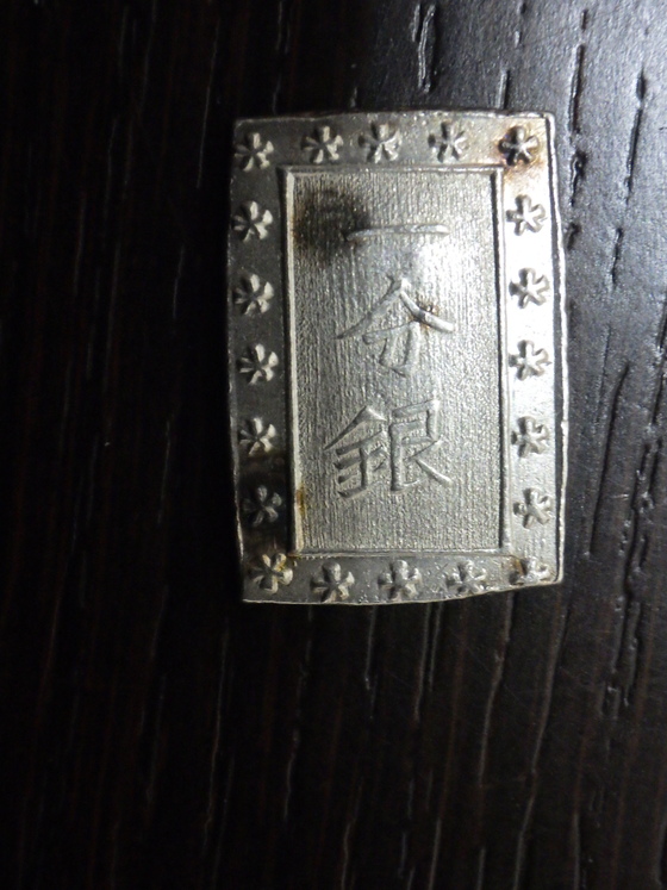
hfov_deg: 19.1
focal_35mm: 77
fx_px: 1979
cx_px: 334
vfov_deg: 25.3
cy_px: 445
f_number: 4.8
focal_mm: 13.7
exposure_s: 1/60
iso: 1600
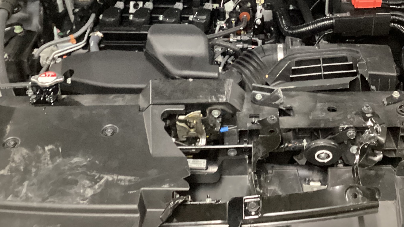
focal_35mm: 54
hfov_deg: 38.5
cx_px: 220
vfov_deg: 21.7
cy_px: 23
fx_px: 578
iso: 800
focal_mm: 3.3
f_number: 2.4
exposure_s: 1/24
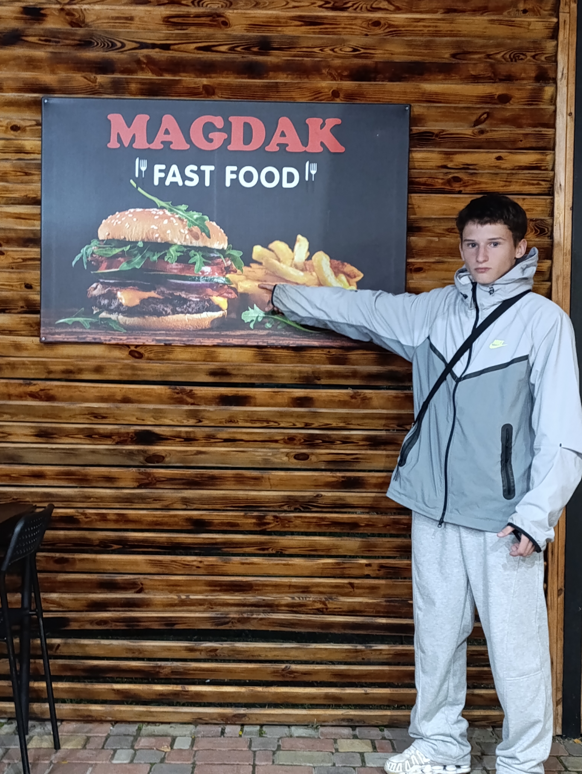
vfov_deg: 73.8
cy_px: 387
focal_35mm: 23
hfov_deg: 59.0
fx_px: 514
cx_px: 291
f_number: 1.6
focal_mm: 6.14
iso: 8000
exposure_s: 1/25
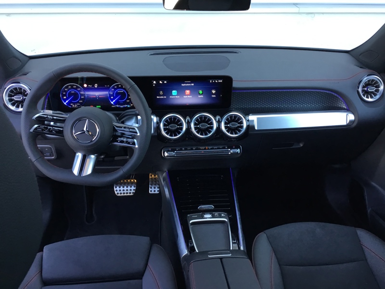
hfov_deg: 58.4
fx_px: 345
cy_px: 144
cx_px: 192
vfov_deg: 45.4
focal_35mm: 31
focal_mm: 3.3
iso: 25
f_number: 2.4
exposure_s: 1/33
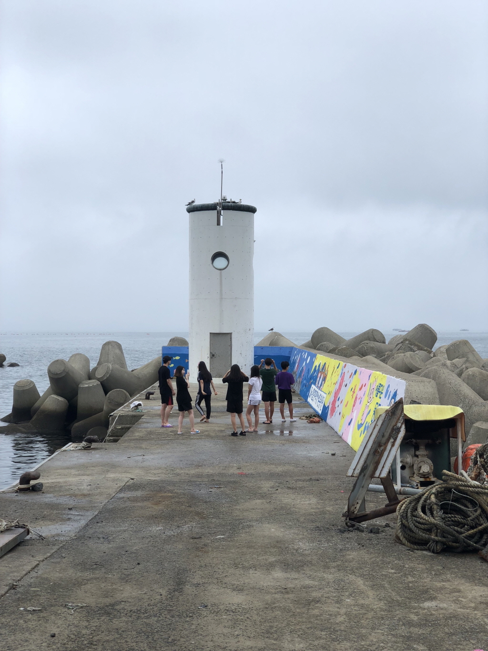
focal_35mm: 52
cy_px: 326
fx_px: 977
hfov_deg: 28.0
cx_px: 244
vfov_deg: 36.8
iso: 16
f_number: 2.4
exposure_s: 1/135
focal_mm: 6
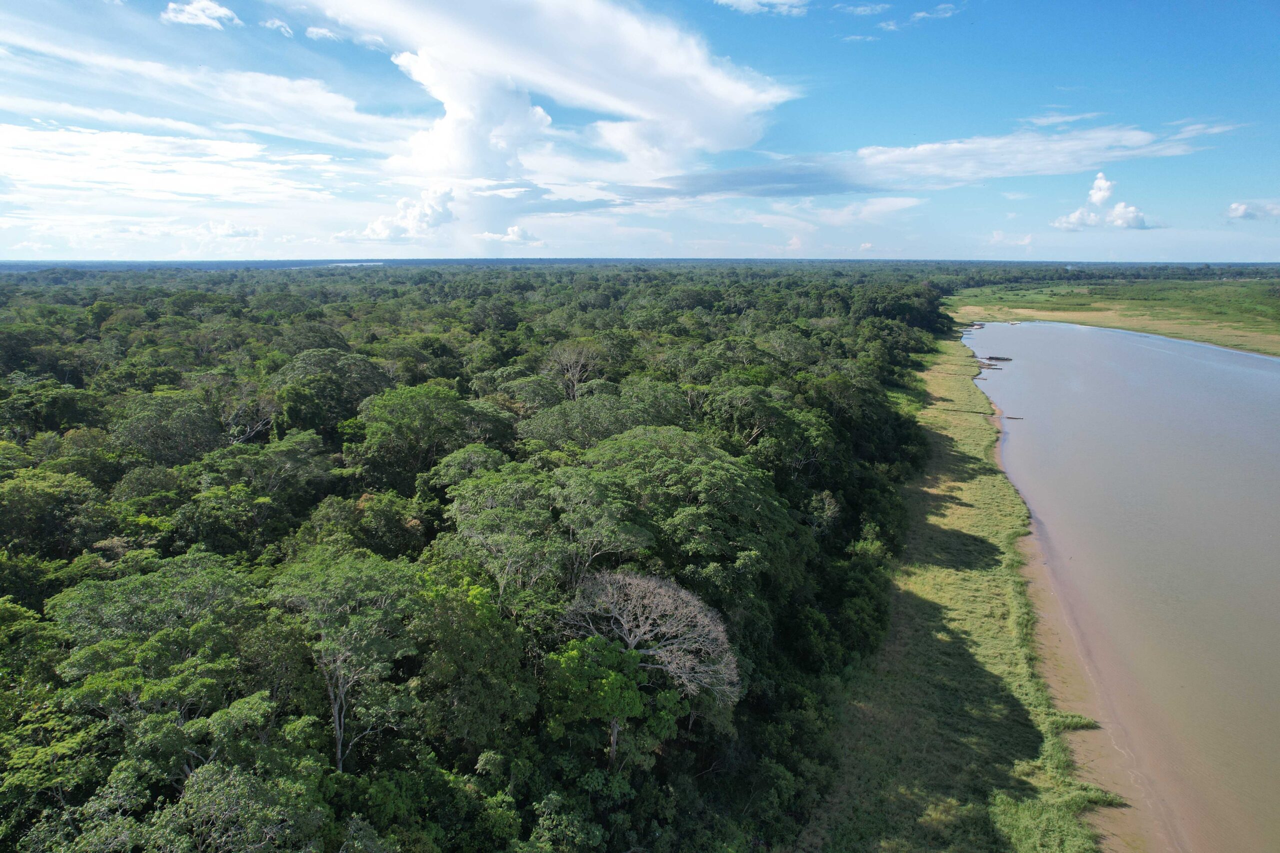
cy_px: 426
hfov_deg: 78.6
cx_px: 640
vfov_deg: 57.2
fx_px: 782
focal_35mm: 22
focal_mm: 8.38
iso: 100
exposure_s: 1/1500
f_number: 2.8
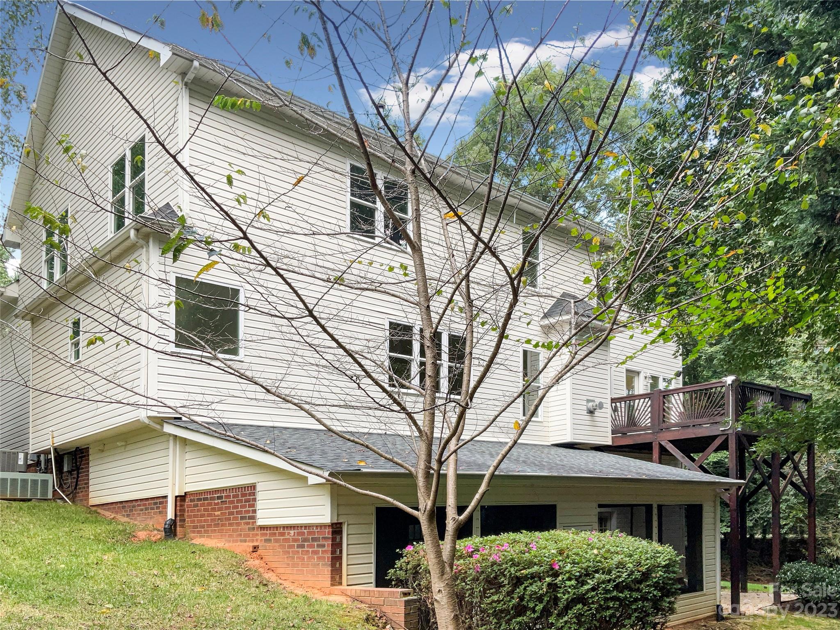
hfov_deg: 61.7
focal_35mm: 29
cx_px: 420
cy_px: 315
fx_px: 704
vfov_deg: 48.2
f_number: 1.8
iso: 20
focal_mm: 3
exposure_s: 1/122
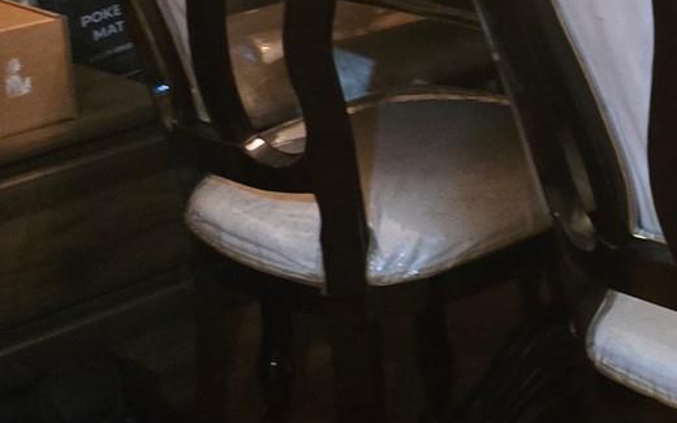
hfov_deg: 19.8
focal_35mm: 96
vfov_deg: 13.2
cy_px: -122
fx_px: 1771
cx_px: 885
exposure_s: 1/60
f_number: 1.7
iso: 1600
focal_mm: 6.3
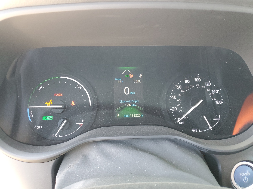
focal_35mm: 26
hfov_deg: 67.3
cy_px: 94
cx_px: 126
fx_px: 190
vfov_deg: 53.1
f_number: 1.5
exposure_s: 1/60.2
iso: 152
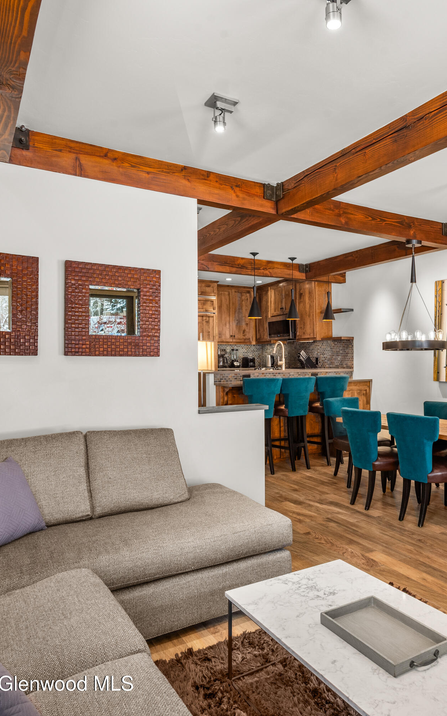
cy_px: 358
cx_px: 301
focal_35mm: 26
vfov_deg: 70.4
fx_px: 507
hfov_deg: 46.8
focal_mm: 17
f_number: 10
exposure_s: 1/3
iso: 400
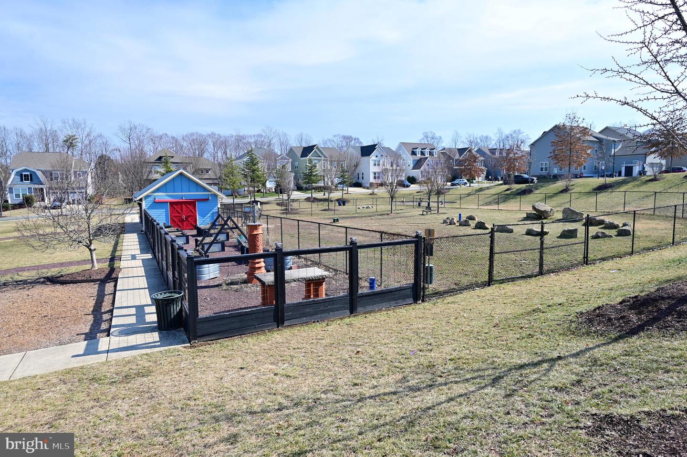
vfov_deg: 59.4
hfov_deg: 81.2
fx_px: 400
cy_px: 228
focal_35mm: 21
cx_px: 344
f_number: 4.5
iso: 100
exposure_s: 1/800
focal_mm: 21
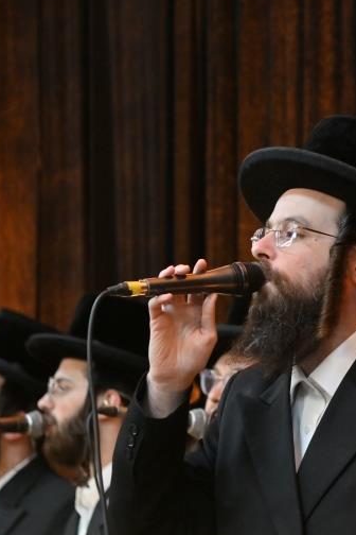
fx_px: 3619
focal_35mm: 244
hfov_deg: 5.6
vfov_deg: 8.4
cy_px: 312
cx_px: 330
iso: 1000
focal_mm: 120
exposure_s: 1/160
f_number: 4
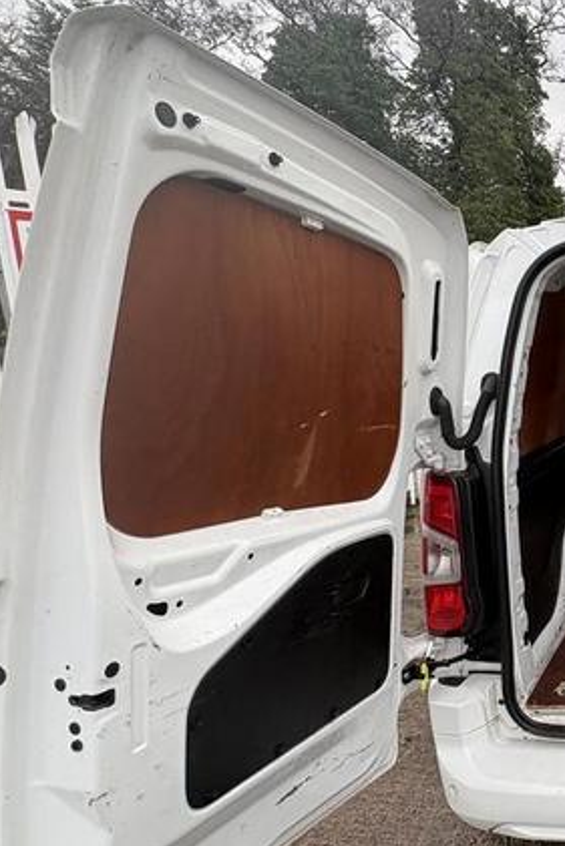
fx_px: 729
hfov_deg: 33.6
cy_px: 436
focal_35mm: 31
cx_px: 694
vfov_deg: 60.3
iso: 50
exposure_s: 1/129
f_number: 2.2
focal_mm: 2.22
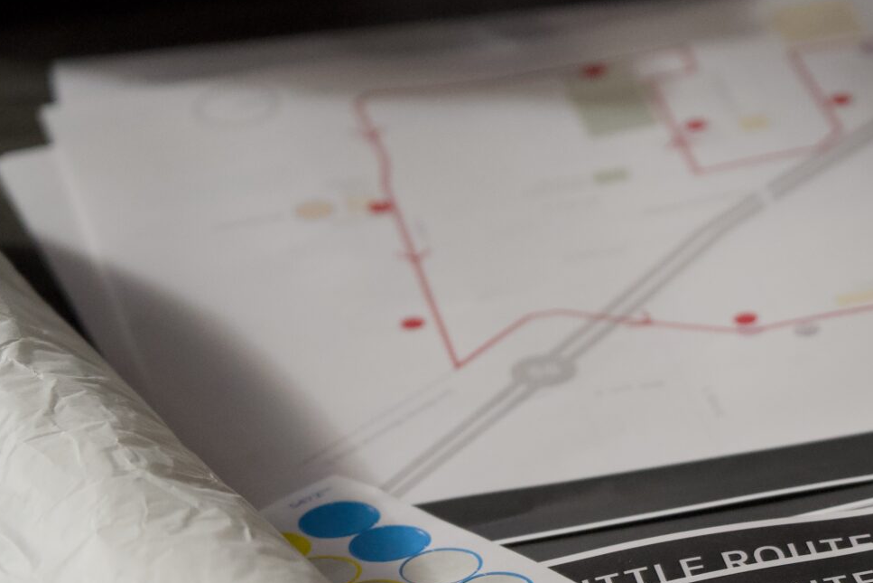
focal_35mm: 263
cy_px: 556
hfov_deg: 7.8
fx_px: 6380
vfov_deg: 5.2
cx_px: 1012
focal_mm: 99.4
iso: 2500
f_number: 2.8
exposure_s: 1/3200
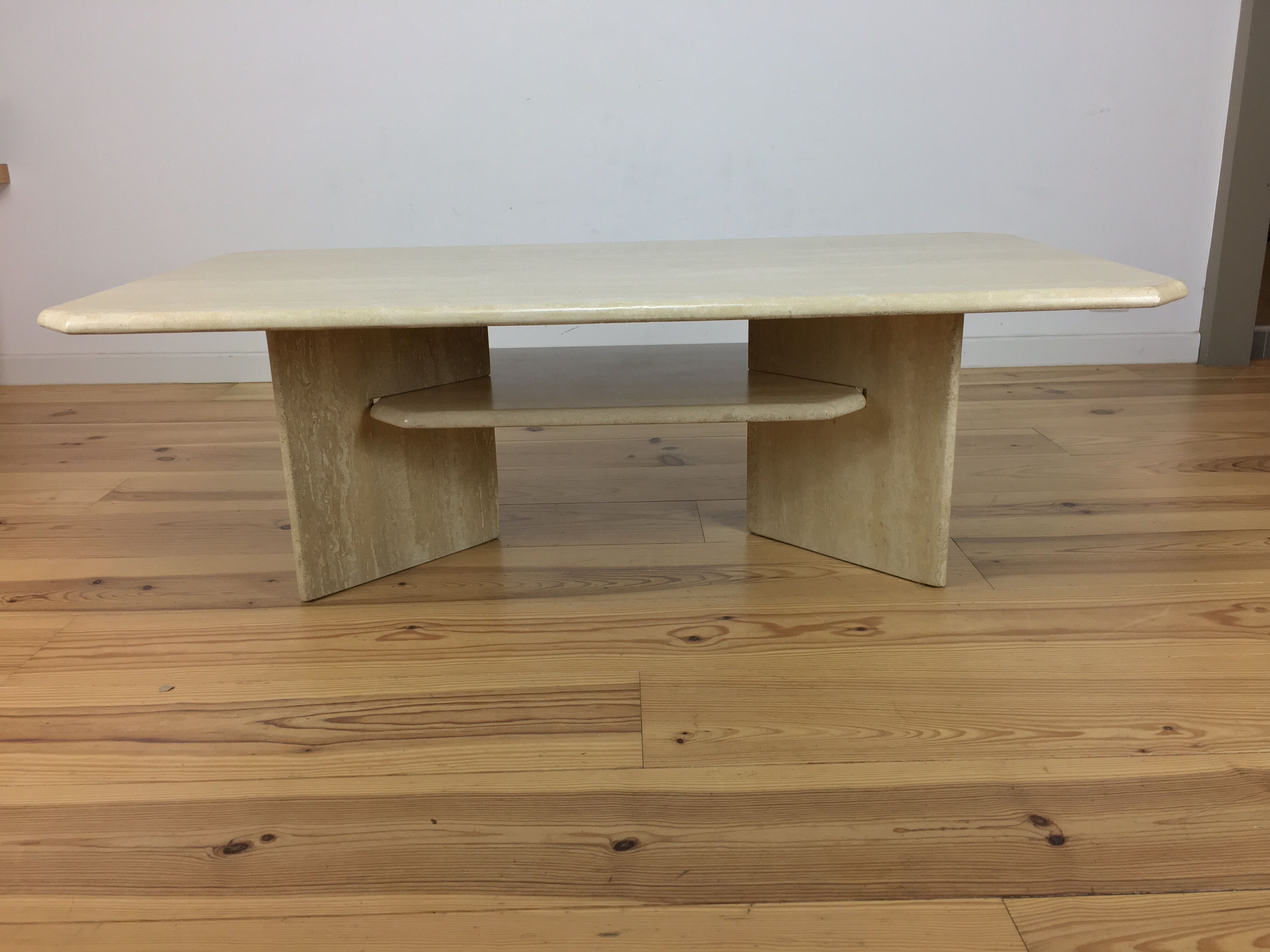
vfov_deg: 48.2
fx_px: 1064
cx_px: 635
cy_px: 476
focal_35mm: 29
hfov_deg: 61.7
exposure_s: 1/33
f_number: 2.2
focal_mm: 4.15
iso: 40
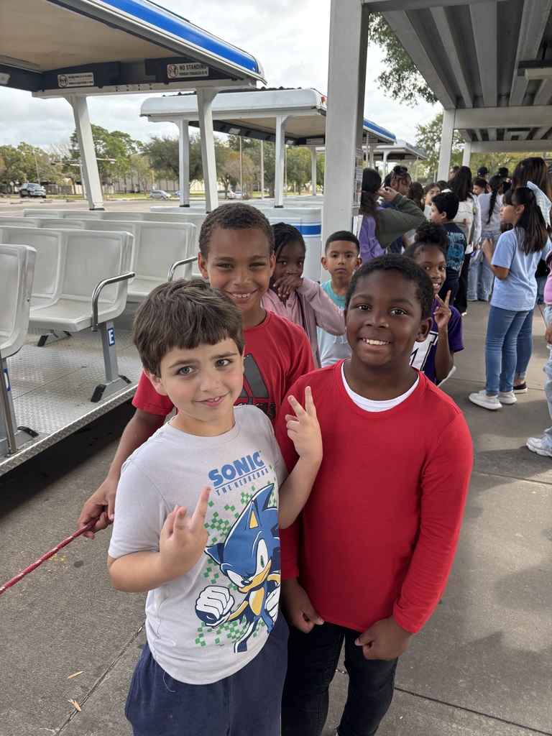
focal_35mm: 26
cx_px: 276
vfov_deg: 67.3
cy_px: 368
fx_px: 553
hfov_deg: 53.1
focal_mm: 5.96
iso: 50
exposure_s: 1/373
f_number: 1.6
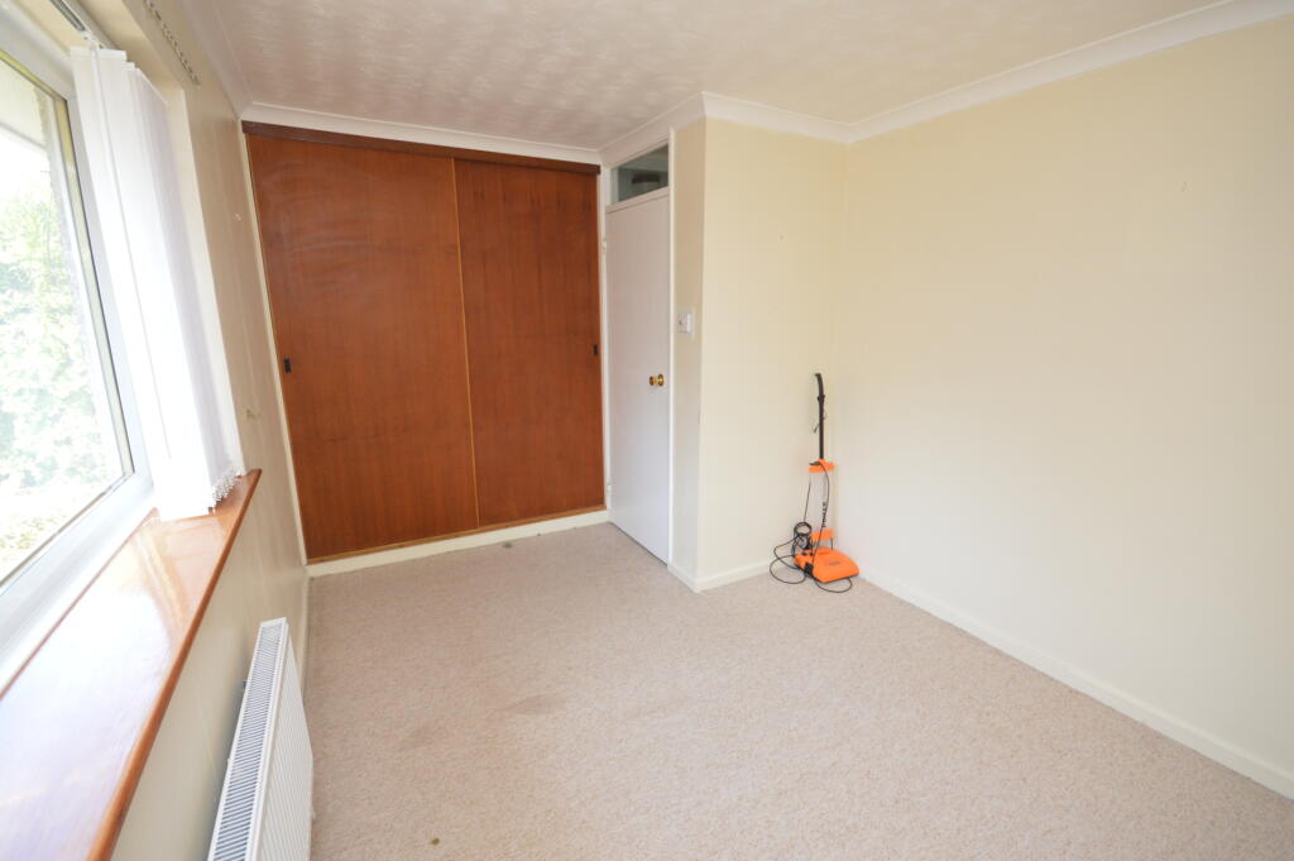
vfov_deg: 77.2
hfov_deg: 100.4
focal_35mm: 15
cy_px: 430
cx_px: 647
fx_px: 539
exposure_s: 1/60
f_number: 7.1
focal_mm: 10
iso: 800
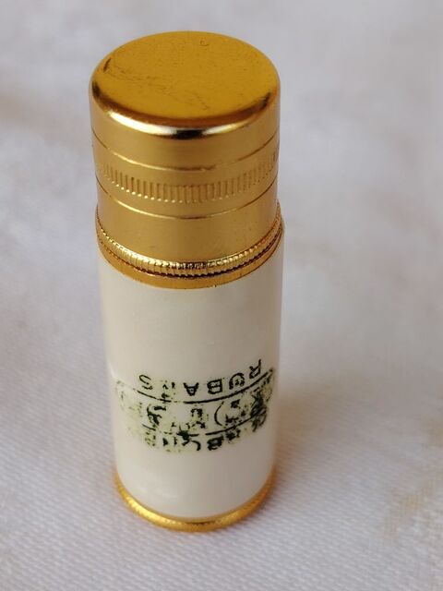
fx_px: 1109
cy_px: 296
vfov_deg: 29.8
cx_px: 222
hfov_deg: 22.6
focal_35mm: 65
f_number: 1.75
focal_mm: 5.25
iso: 100
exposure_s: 1/231
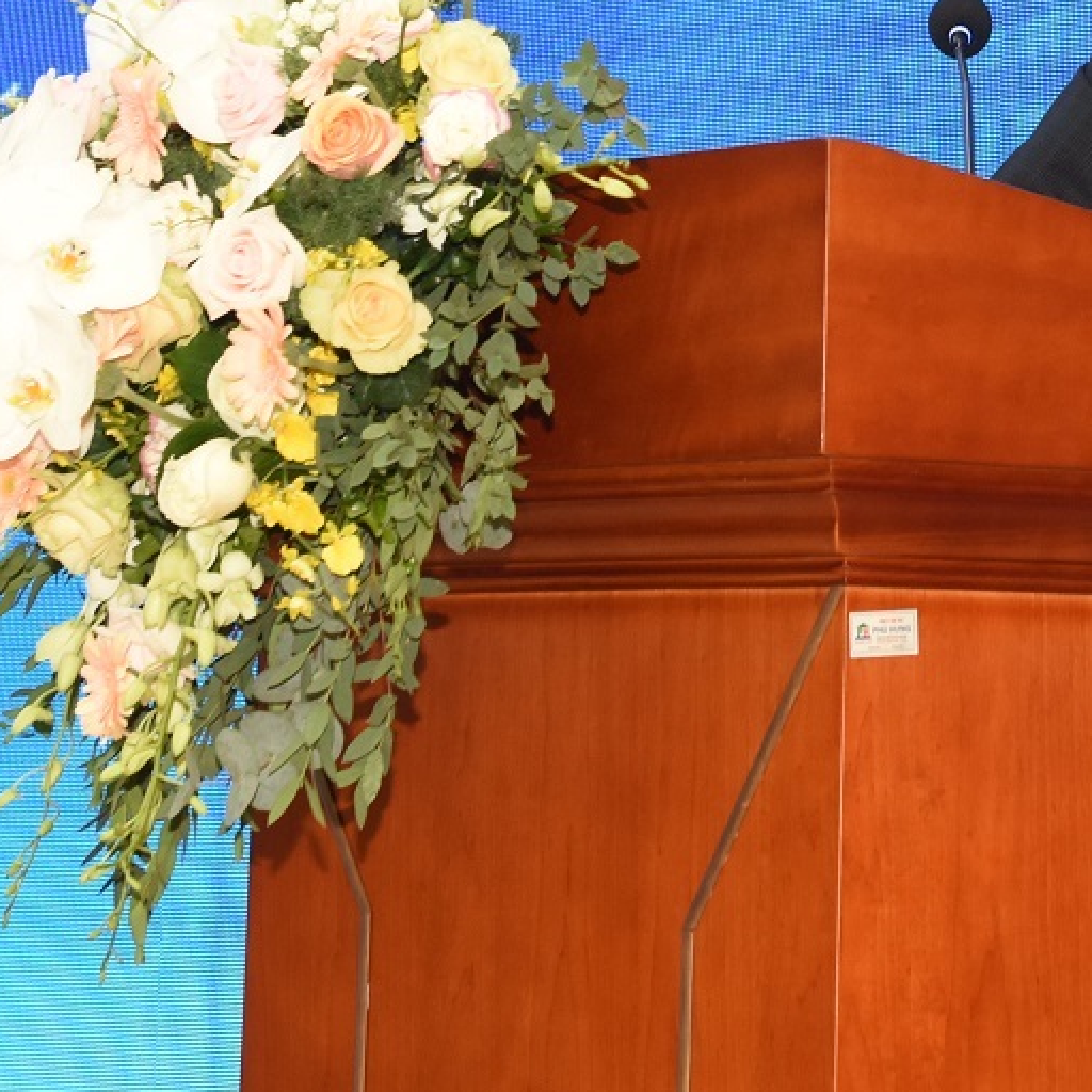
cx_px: 1047
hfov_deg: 10.5
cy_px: -171
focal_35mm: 165
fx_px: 5889
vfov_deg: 10.4
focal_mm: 45
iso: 800
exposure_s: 1/60
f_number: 5.6
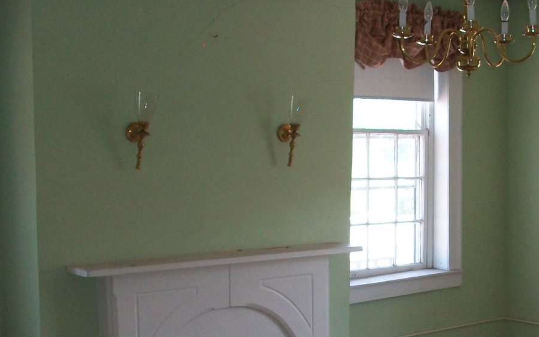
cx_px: 377
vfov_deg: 21.1
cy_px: 254
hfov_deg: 33.1
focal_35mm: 61
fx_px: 896
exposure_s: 1/60
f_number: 2.8
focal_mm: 5.7
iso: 120
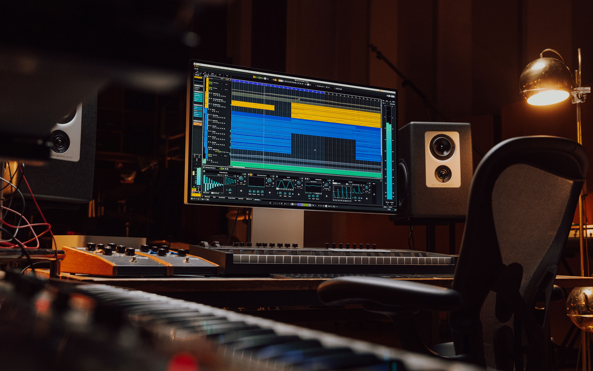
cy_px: 189
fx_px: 598
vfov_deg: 34.4
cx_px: 296
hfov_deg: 52.8
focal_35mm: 37
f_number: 4
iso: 400
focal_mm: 36
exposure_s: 1/100
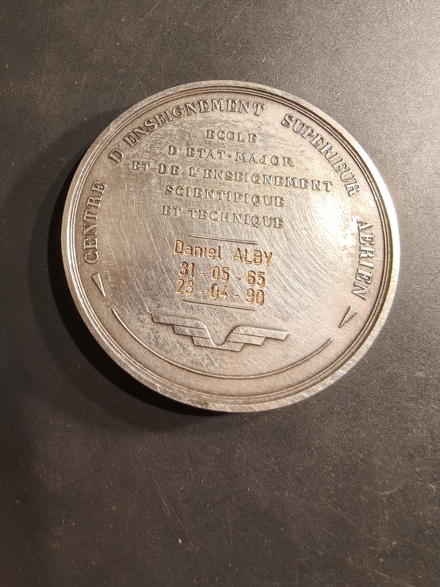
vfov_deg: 73.9
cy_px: 294
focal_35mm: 23
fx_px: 390
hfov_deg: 58.9
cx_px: 220
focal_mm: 2.32
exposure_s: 1/100
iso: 200
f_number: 2
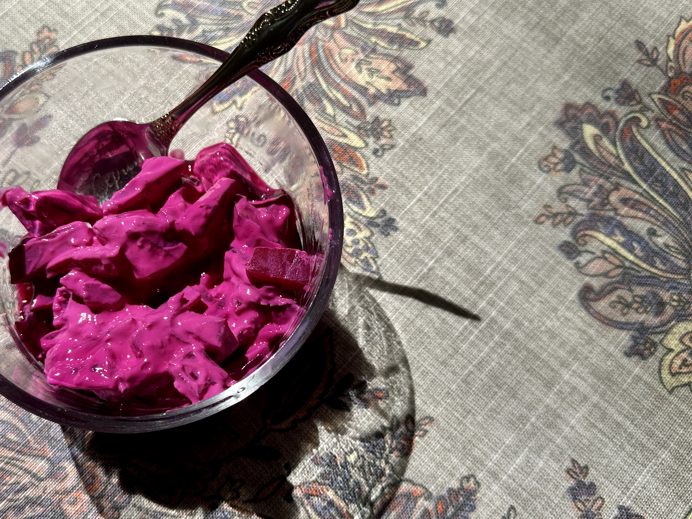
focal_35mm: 32
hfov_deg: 56.0
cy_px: 262
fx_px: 640
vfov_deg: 44.2
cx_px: 251
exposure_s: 1/952
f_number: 1.78
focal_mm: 6.86
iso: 80
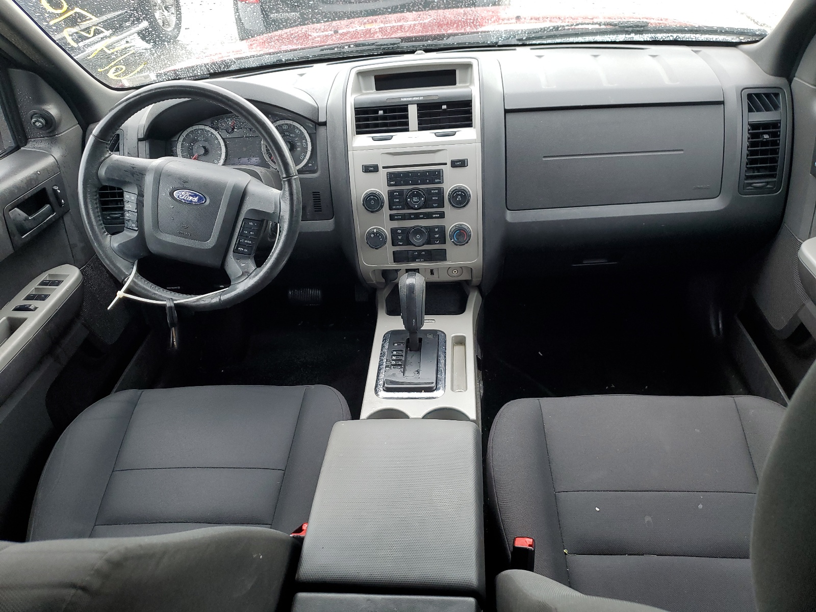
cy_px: 306
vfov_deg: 53.1
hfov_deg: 67.3
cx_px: 408
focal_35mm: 26
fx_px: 613
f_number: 1.5
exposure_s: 1/120
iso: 65
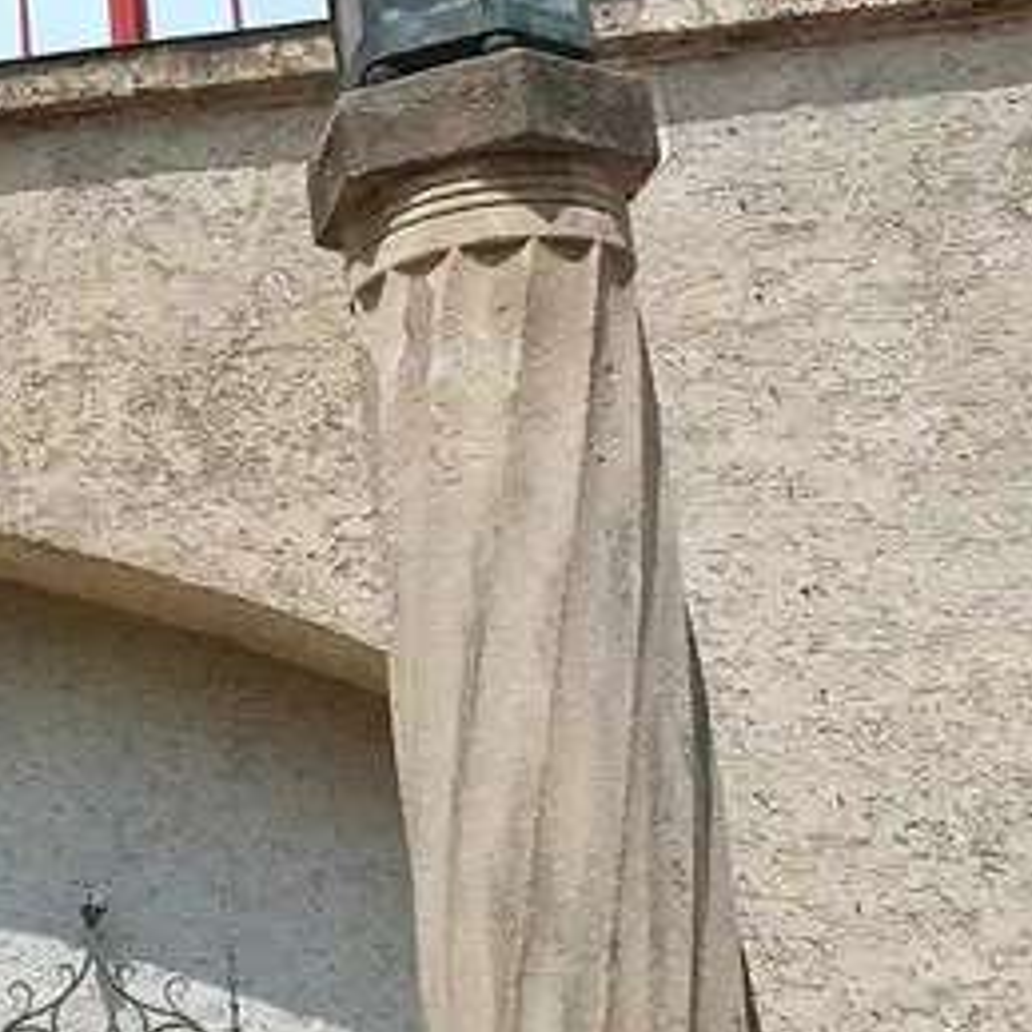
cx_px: -494
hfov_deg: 20.8
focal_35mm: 71
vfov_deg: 24.3
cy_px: 514
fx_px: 2395
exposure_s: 1/1392
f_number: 2.4
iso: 50
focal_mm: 4.32
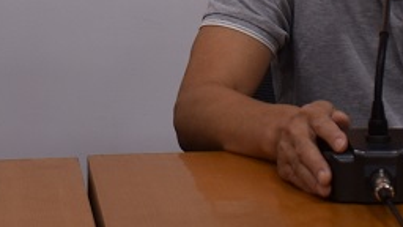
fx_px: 1699
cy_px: -404
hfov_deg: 13.5
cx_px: 194
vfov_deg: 7.0
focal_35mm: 159
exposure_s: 1/40
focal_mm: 18
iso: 100
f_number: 3.5
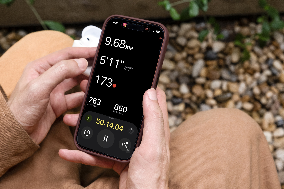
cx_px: 142
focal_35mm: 58
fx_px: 458
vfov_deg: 23.4
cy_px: 94
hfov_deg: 34.5
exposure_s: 1/70
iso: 1250
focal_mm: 38.8
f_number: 5.6
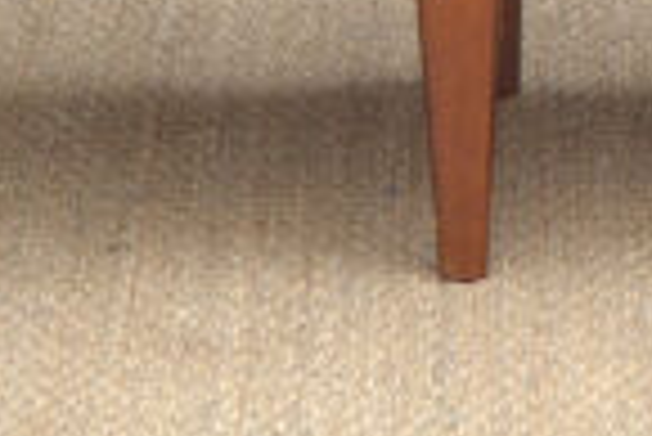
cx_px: 1106
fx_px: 7759
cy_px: -625
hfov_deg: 4.8
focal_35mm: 428
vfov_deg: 3.2
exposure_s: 1/125
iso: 400
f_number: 5.3
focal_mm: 46
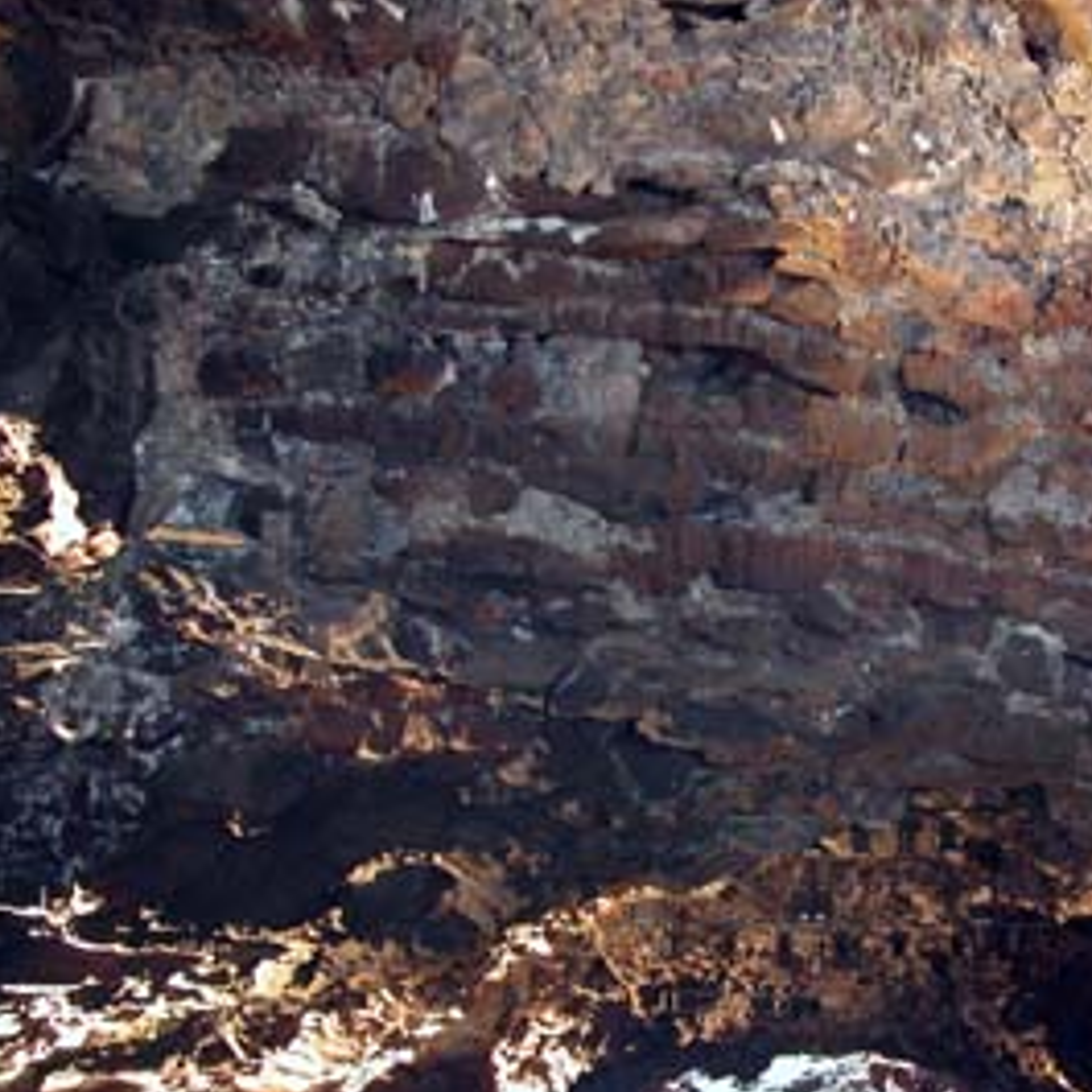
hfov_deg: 32.7
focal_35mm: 51
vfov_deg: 33.2
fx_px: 1820
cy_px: 692
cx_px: 841
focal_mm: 8.9
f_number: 2.8
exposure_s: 1
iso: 400
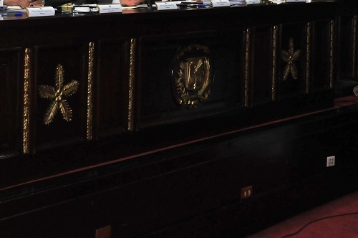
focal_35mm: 95
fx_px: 943
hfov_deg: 21.3
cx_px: 87
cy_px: 13
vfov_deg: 14.2
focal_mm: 32
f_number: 5
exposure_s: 1/60
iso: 1000
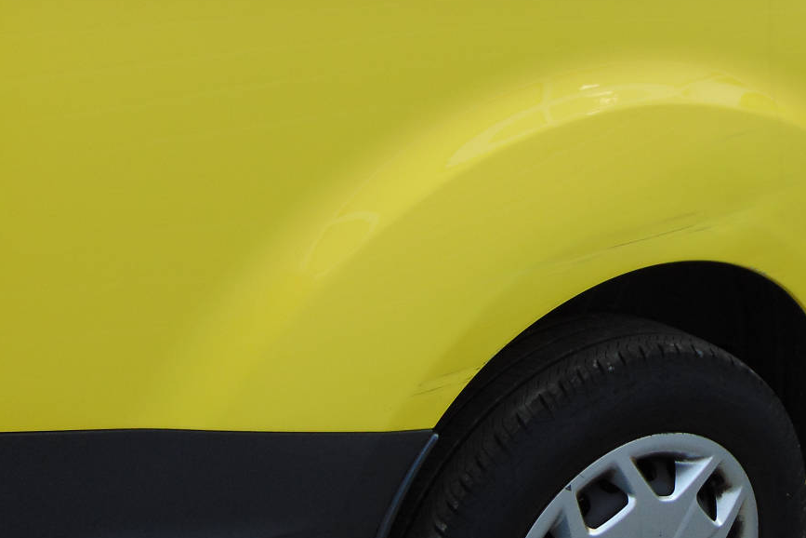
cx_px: 622
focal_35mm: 48
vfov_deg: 28.1
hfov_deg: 39.8
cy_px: 291
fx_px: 1075
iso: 80
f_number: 3
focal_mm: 4.5
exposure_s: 1/80
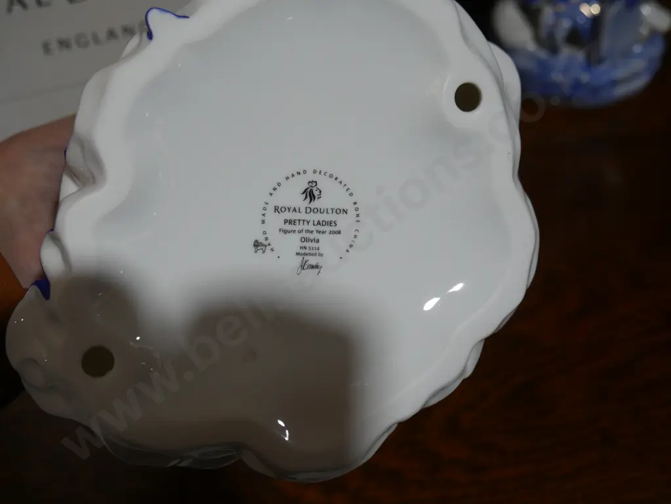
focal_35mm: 46
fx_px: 892
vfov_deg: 31.5
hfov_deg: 41.2
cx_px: 336
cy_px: 252
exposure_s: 1/100
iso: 200
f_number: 5.1
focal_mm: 23
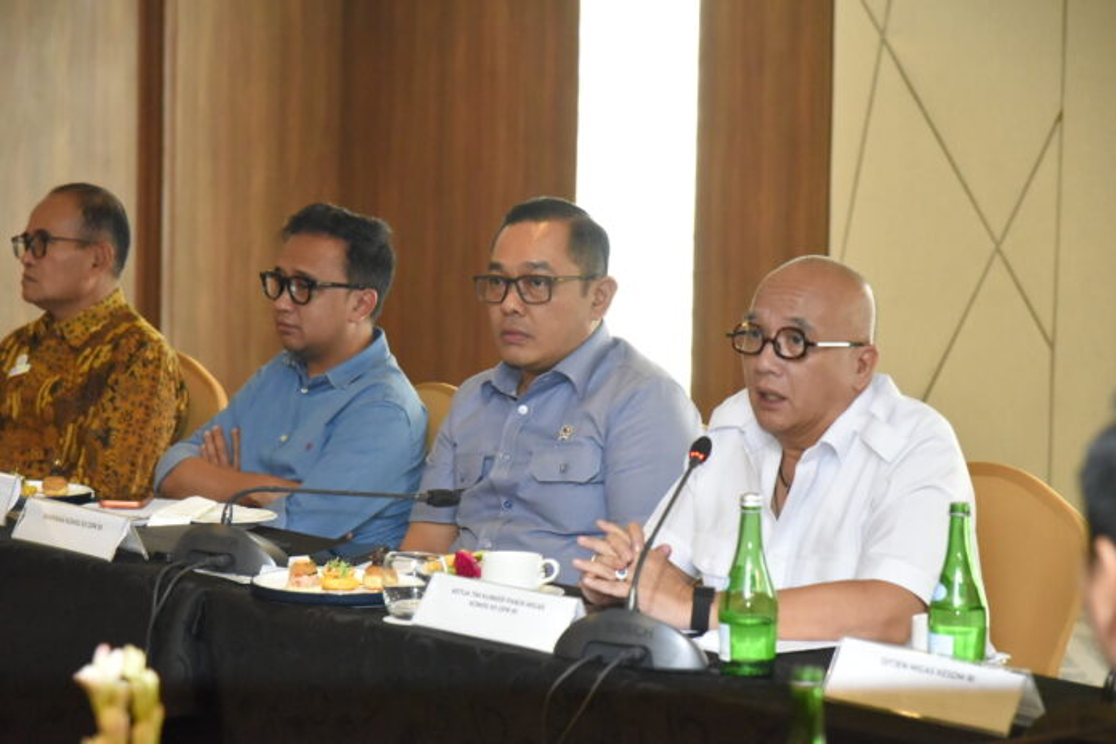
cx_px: 558
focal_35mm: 120
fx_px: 3720
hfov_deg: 17.1
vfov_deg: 11.4
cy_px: 372
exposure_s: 1/320
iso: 12800
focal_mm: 120
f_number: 5
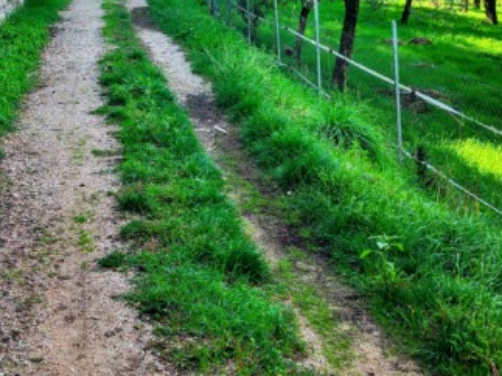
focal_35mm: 57
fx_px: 826
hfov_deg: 32.9
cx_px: 109
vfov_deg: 24.5
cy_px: -2
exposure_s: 1/357
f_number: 1.8
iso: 12
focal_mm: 6.4
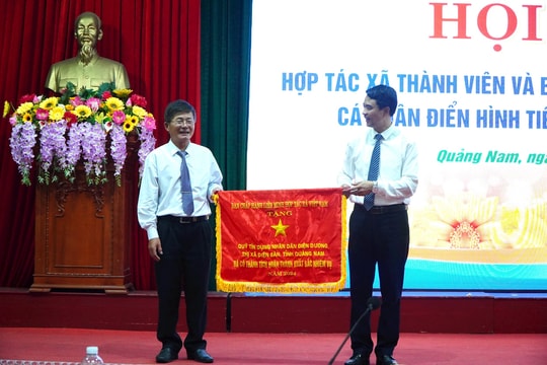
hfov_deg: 29.9
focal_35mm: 68
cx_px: 274
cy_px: 182
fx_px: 1026
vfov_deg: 20.2
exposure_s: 1/100
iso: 3200
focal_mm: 45
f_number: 5.6
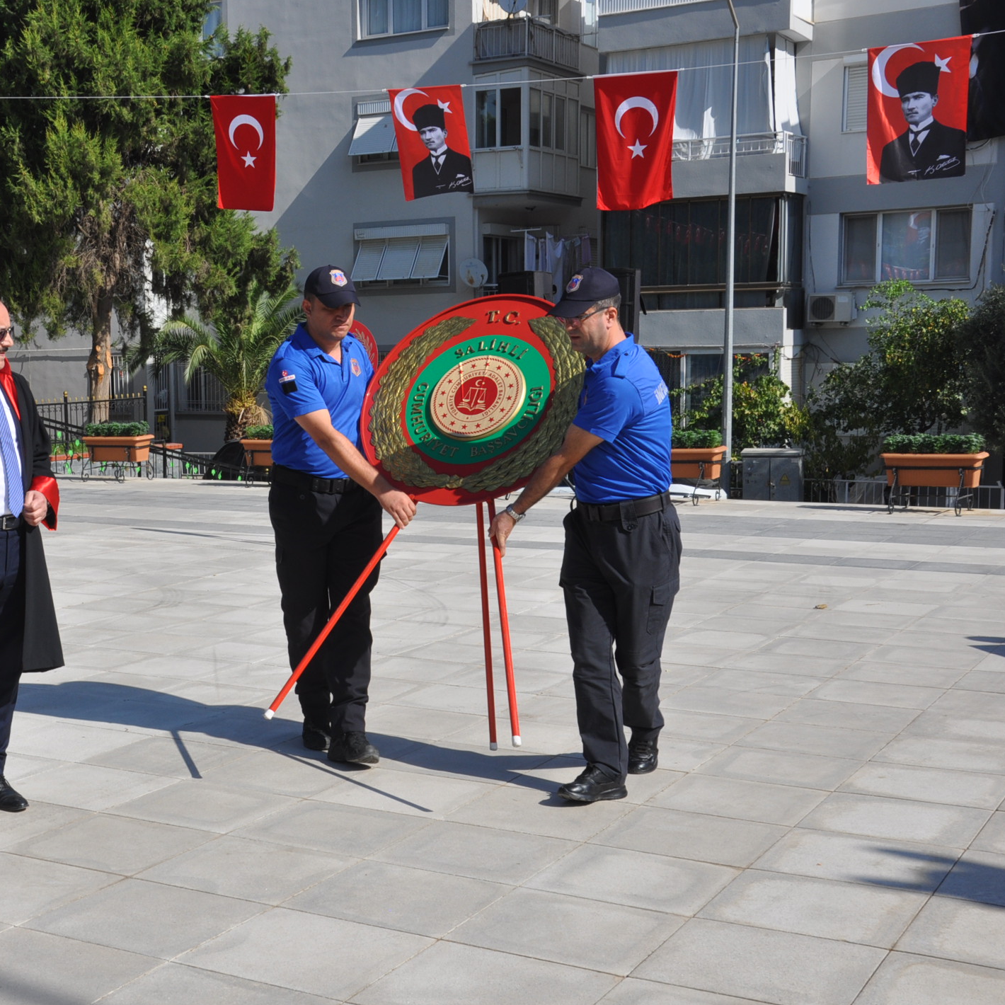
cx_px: 255
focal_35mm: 50
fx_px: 1642
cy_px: 502
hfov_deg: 33.4
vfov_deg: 34.0
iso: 200
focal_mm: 26
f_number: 14
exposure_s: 1/200
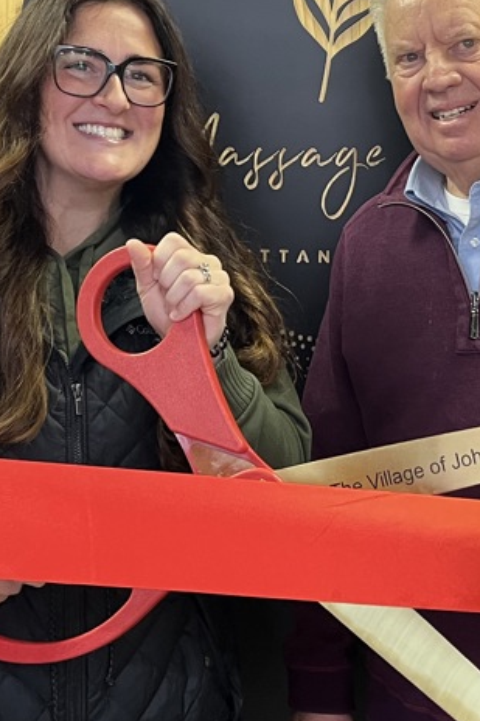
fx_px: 1401
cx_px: 297
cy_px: 168
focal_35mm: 70
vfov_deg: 28.4
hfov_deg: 19.4
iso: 250
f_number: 1.6
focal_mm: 5.1
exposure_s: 1/60
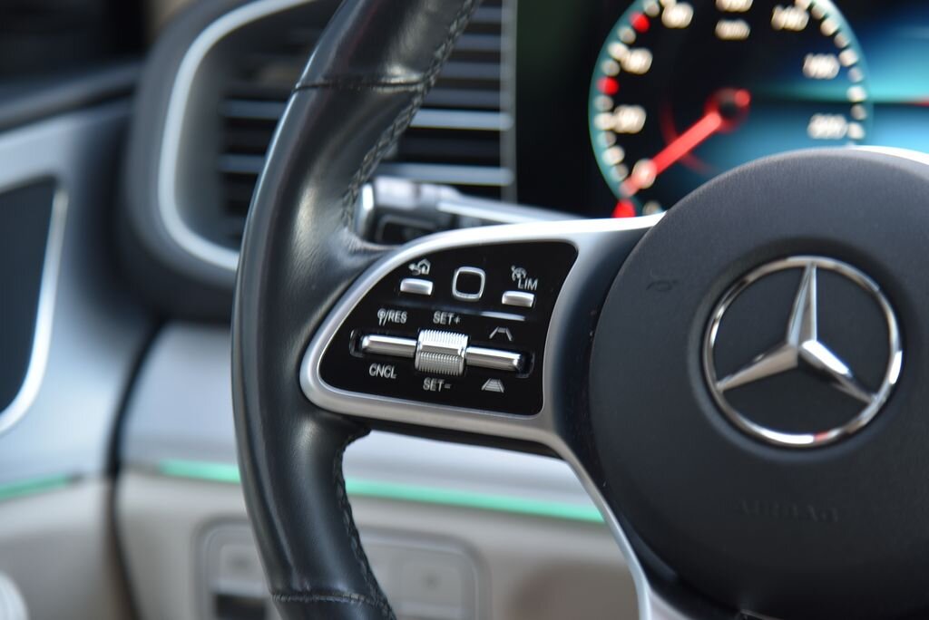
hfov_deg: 17.1
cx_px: 464
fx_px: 3098
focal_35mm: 120
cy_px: 310
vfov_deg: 11.4
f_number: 4
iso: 500
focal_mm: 120
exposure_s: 1/10
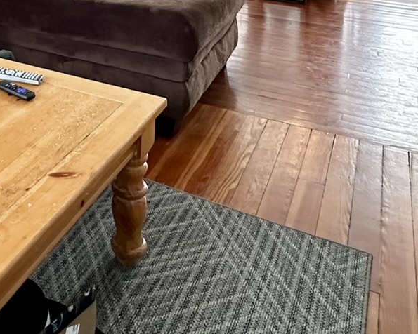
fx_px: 581
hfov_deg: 37.9
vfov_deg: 25.4
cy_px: -147
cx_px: 75
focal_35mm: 47
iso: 320
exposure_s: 1/120
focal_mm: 2.22
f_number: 2.2
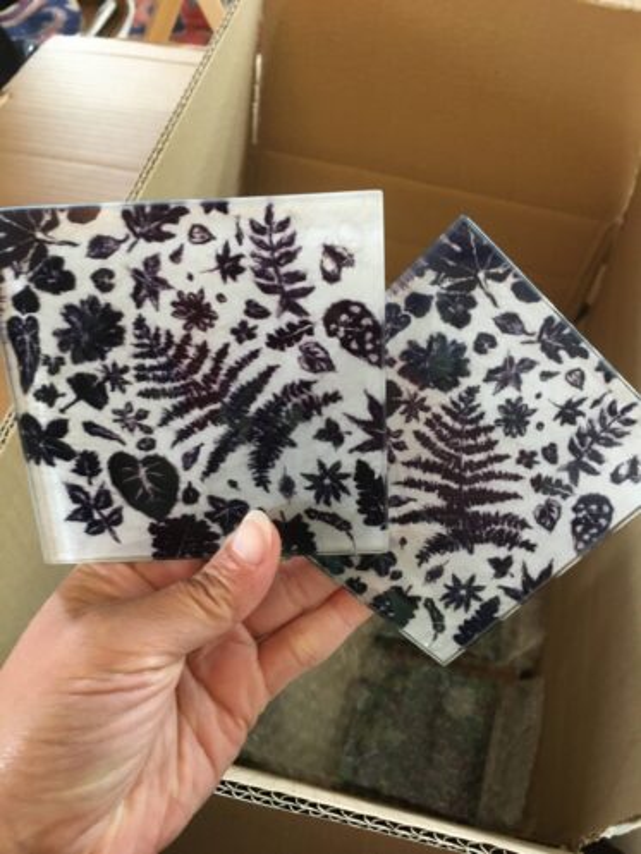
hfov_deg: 48.2
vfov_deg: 61.6
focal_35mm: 29
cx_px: 320
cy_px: 427
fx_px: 716
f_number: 2.2
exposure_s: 1/20
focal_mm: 4.15
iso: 200
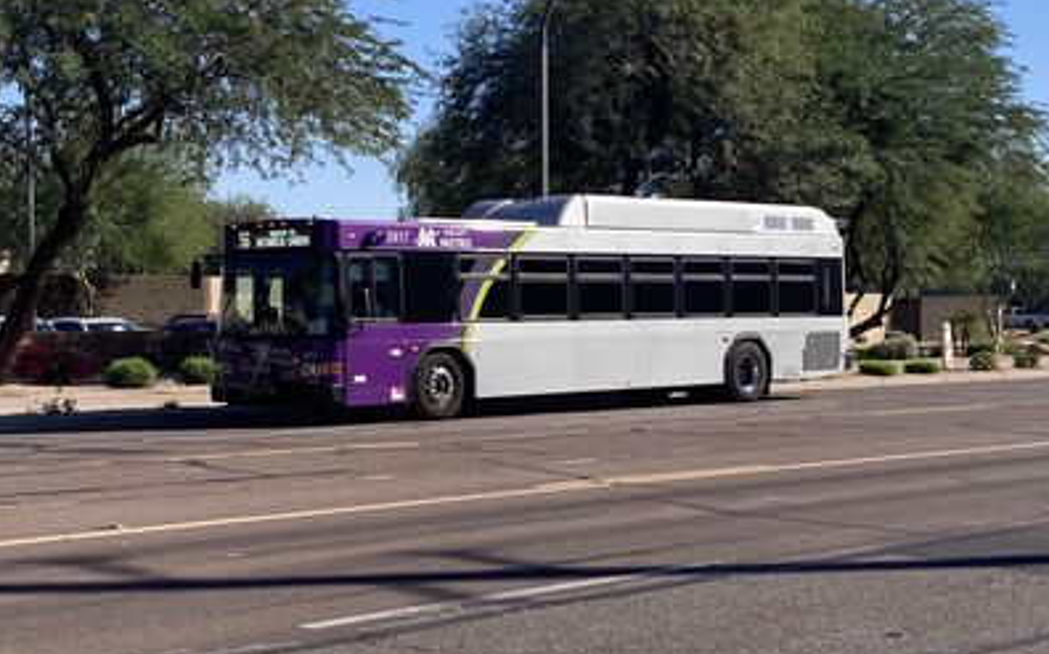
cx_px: 524
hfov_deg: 62.9
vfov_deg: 41.8
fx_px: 857
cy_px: 304
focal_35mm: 30
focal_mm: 3.99
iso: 20
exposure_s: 1/2024
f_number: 1.8
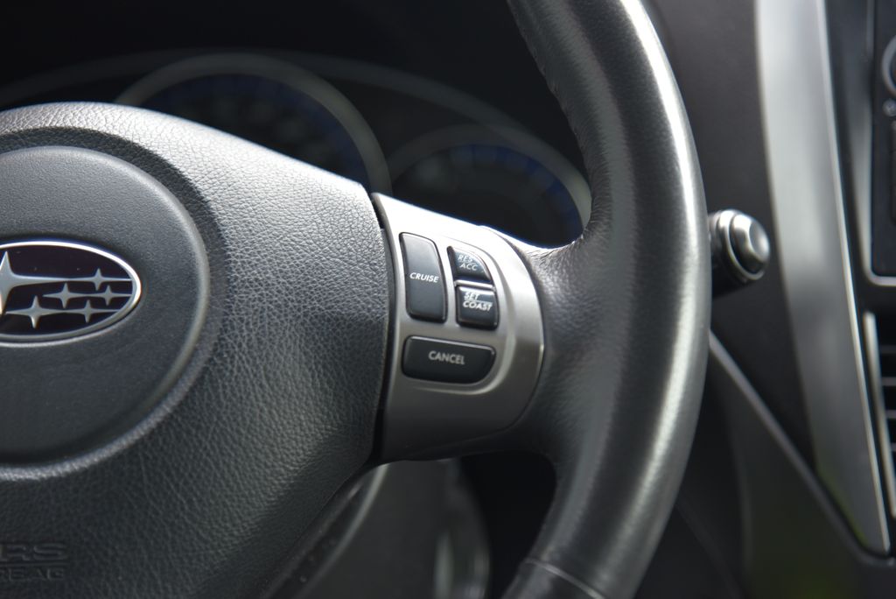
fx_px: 2988
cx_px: 448
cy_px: 300
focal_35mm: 120
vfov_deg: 11.4
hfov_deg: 17.1
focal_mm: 120
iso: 500
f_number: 4
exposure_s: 1/40
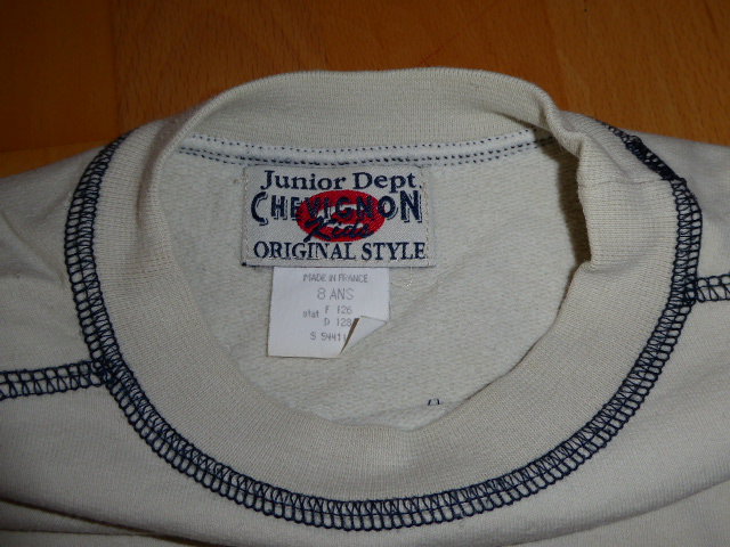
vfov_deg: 39.7
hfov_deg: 51.4
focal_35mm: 36
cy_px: 274
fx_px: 759
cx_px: 365
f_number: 3.7
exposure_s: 1/60
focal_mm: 6.3
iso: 100
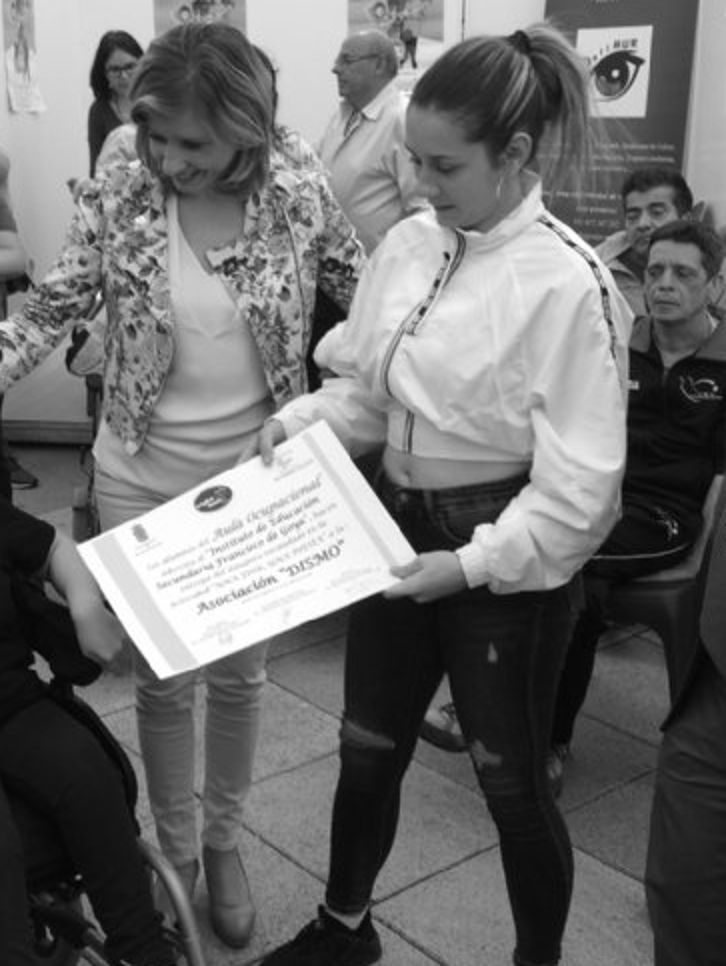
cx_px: 200
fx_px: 1340
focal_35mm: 48
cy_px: 470
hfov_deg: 29.9
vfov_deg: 39.6
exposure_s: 1/118
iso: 32
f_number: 2.2
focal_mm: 4.15
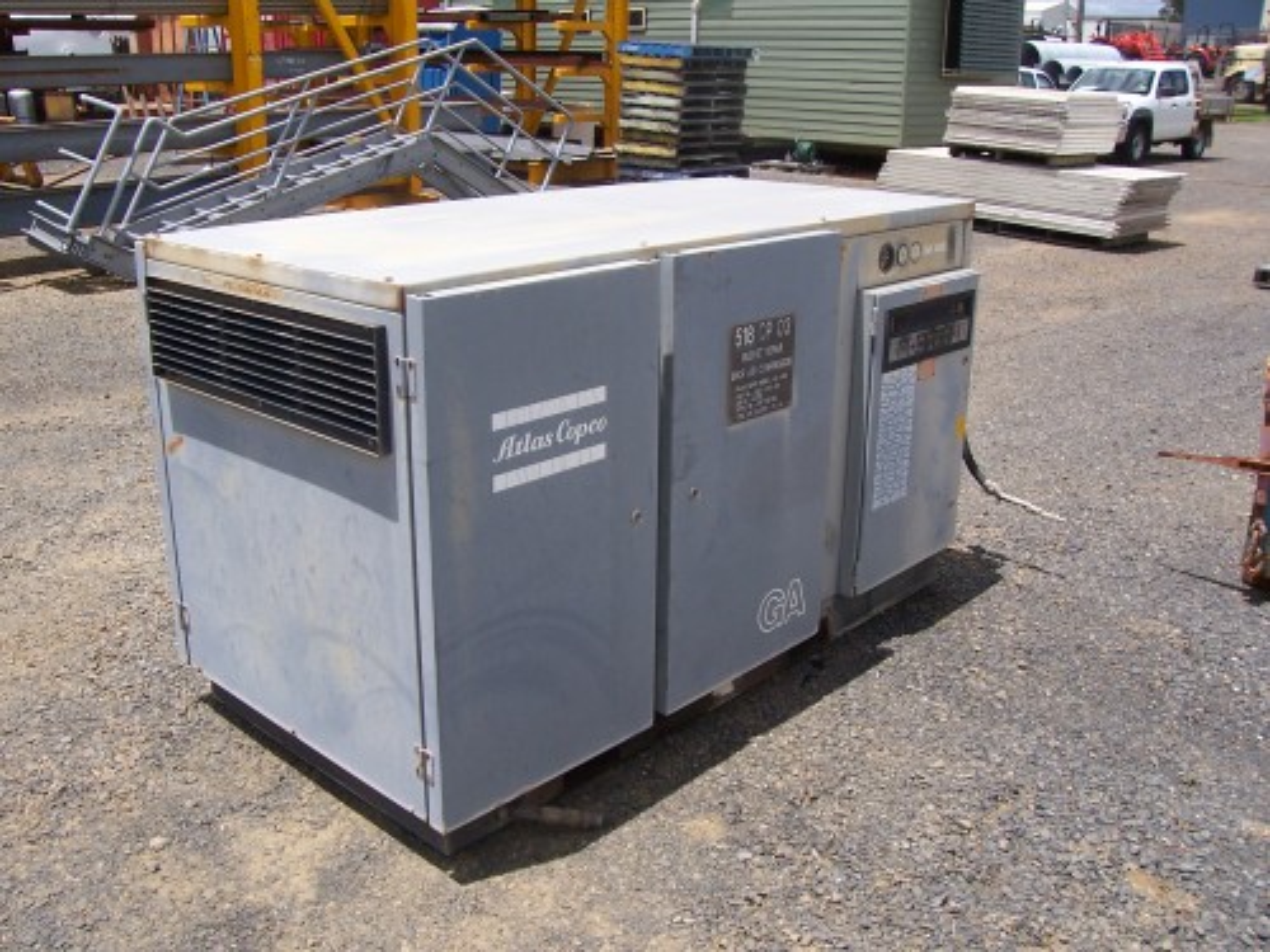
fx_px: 1247
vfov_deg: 41.8
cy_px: 476
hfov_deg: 54.0
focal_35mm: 34
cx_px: 635
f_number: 5.23
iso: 80
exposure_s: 1/621
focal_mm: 5.6
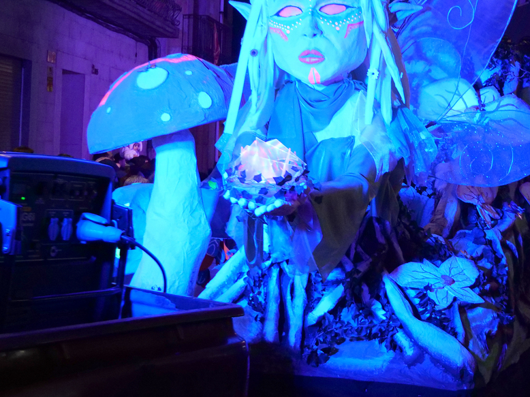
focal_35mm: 60
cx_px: 354
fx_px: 918
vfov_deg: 24.2
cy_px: 122
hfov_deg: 31.9
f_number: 3.9
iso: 2000
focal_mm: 18
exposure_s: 1/60
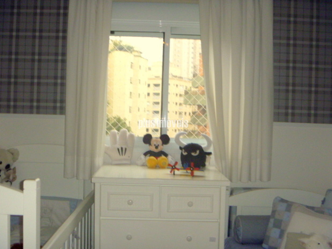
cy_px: 124
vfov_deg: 39.7
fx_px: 345
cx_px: 163
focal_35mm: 36
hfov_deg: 51.4
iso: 250
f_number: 3.5
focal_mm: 6.3
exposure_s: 1/60
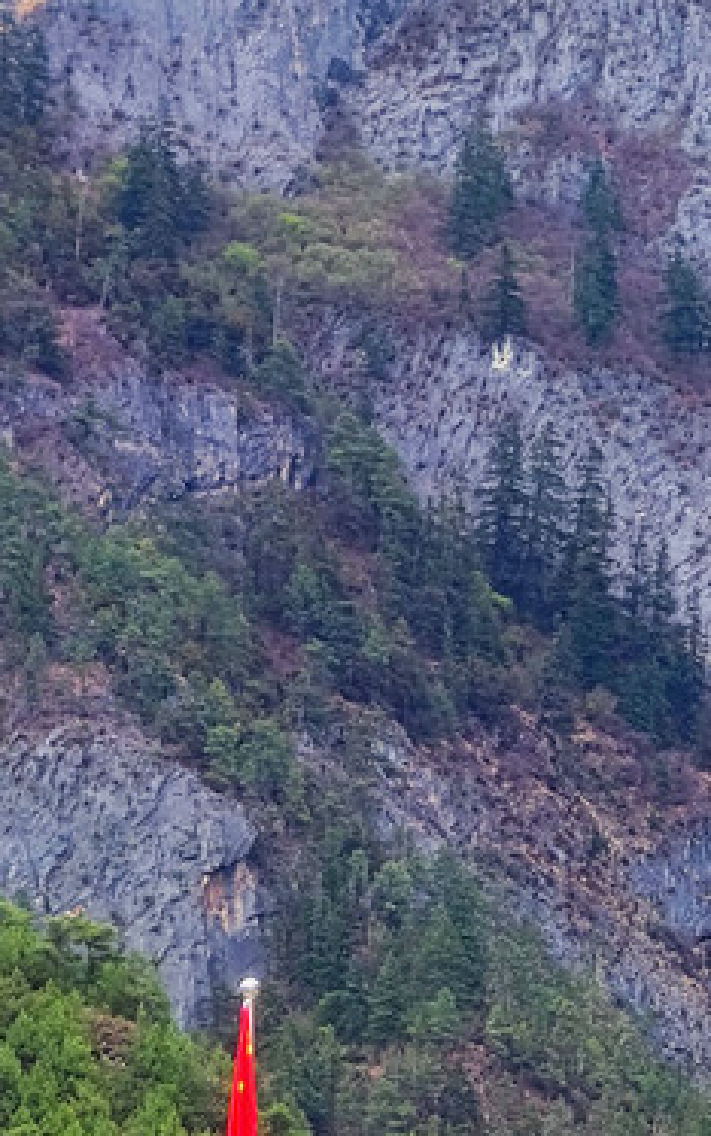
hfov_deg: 3.6
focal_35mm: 363
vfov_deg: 5.8
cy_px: 1160
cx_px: 1202
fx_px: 11246
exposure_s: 1/100
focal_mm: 22
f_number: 4.1
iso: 60
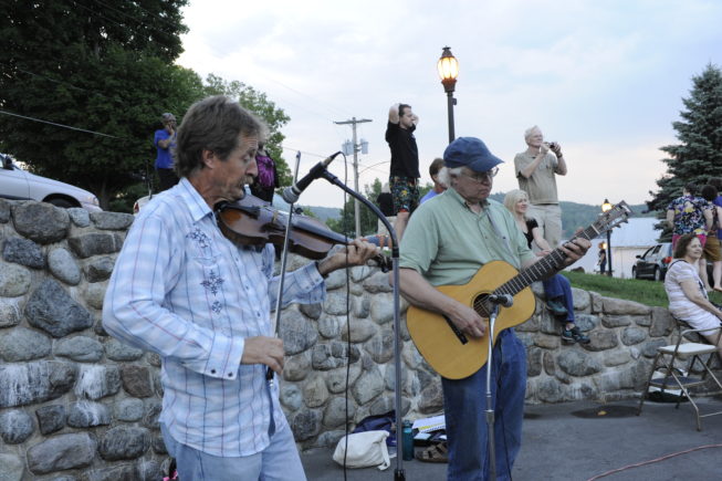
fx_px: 642
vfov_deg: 41.1
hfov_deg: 58.7
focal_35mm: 32
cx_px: 361
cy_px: 240
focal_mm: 32
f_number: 5.6
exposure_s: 1/200
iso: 1600
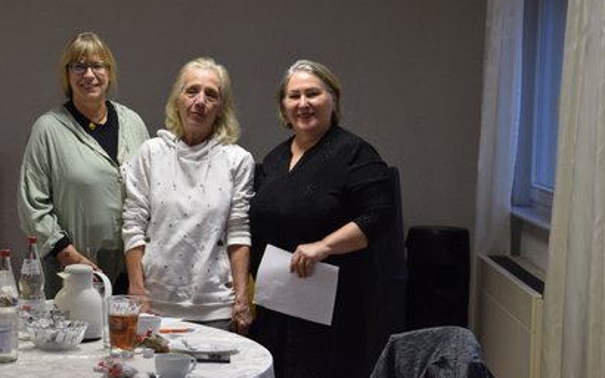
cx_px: 283
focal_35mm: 96
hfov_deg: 21.6
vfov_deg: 13.6
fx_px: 1582
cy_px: 182
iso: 800
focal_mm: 56
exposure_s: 1/60
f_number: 5
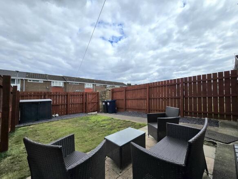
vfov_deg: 89.9
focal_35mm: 13
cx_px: 119
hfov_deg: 106.2
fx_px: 89
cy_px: 90
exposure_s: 1/3333
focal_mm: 2.2
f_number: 2.2
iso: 50
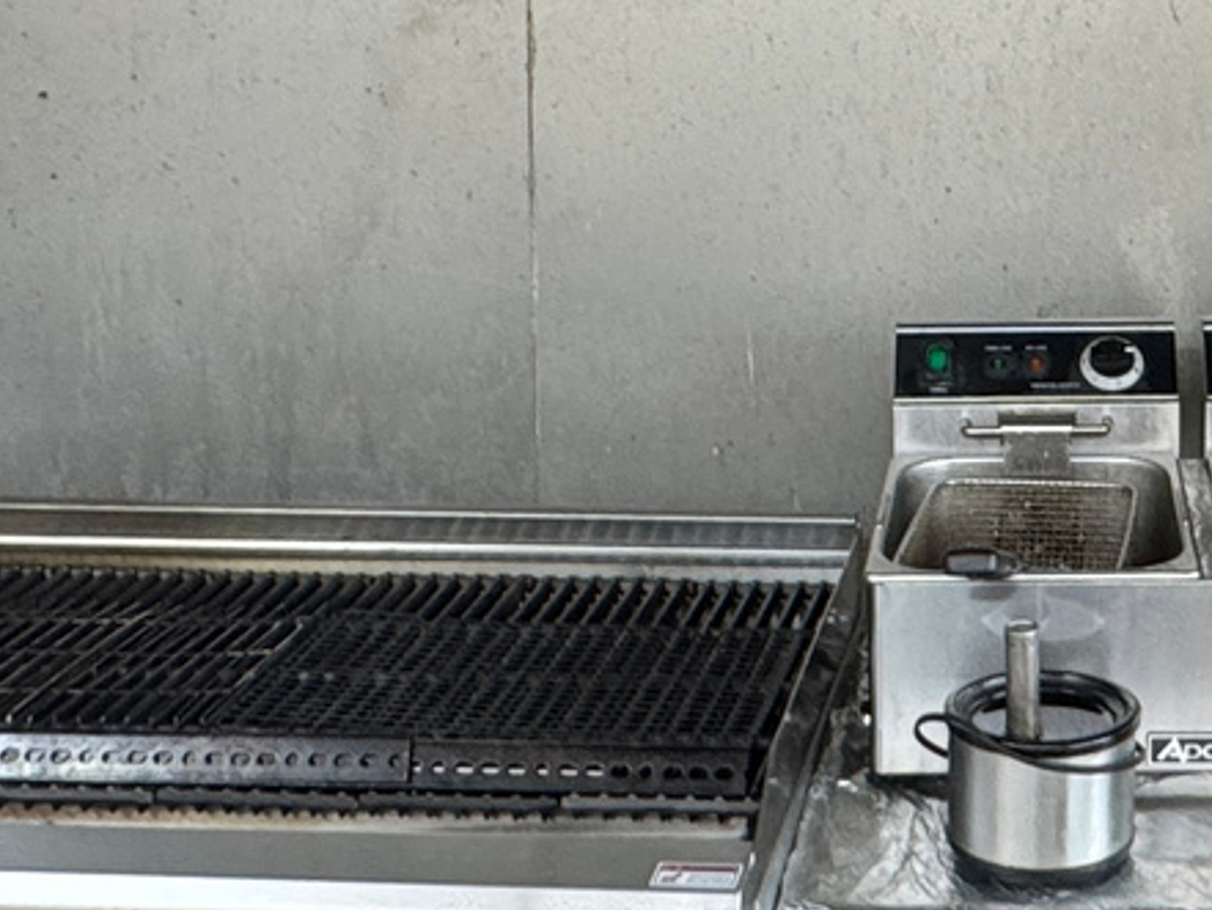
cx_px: 1091
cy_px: 190
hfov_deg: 28.6
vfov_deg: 22.3
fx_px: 2276
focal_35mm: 65
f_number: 2.2
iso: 200
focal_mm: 2.22
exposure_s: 1/60
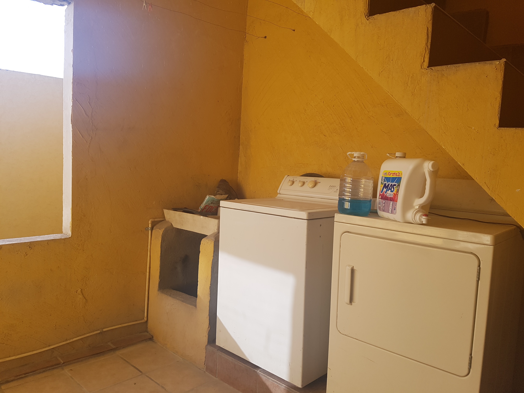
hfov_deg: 67.3
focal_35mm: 26
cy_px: 196
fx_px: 394
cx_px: 262
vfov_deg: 53.1
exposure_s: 1/370
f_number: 1.7
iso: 50
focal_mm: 4.2
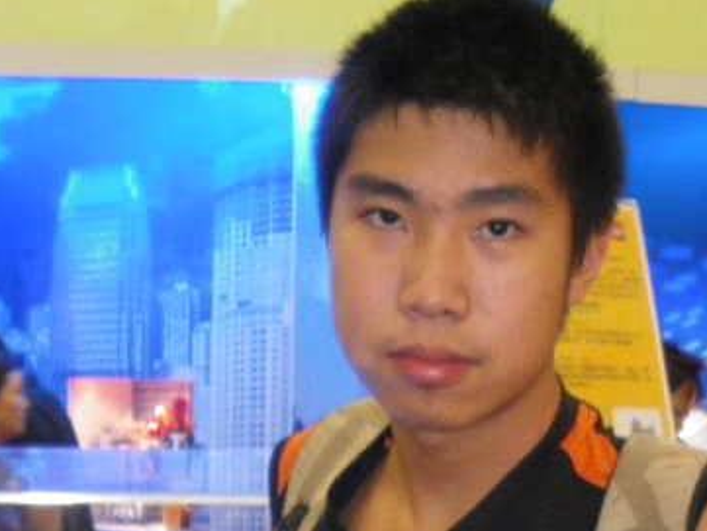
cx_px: 304
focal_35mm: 102
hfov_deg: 19.2
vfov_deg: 13.9
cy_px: 719
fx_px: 2084
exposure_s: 1/50
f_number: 3.5
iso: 400
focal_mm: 6.3
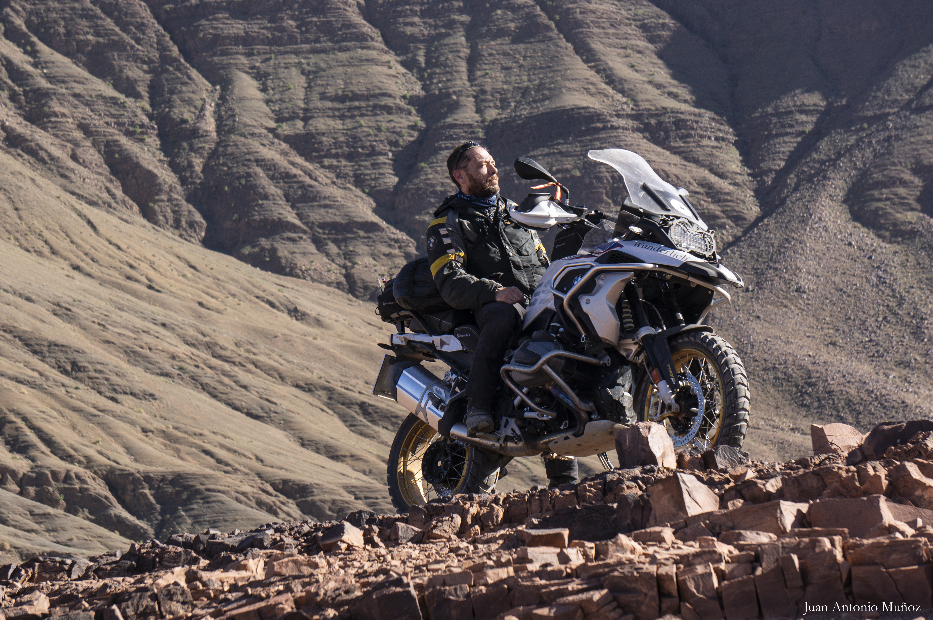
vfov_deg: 10.1
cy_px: 310
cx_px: 466
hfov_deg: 15.2
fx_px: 3495
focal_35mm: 135
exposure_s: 1/200
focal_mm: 90
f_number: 7.1
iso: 100
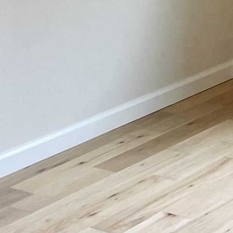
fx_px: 982
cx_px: 352
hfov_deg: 12.8
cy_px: -152
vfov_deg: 12.6
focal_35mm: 129
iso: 100
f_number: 1.6
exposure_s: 1/120
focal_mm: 4.2
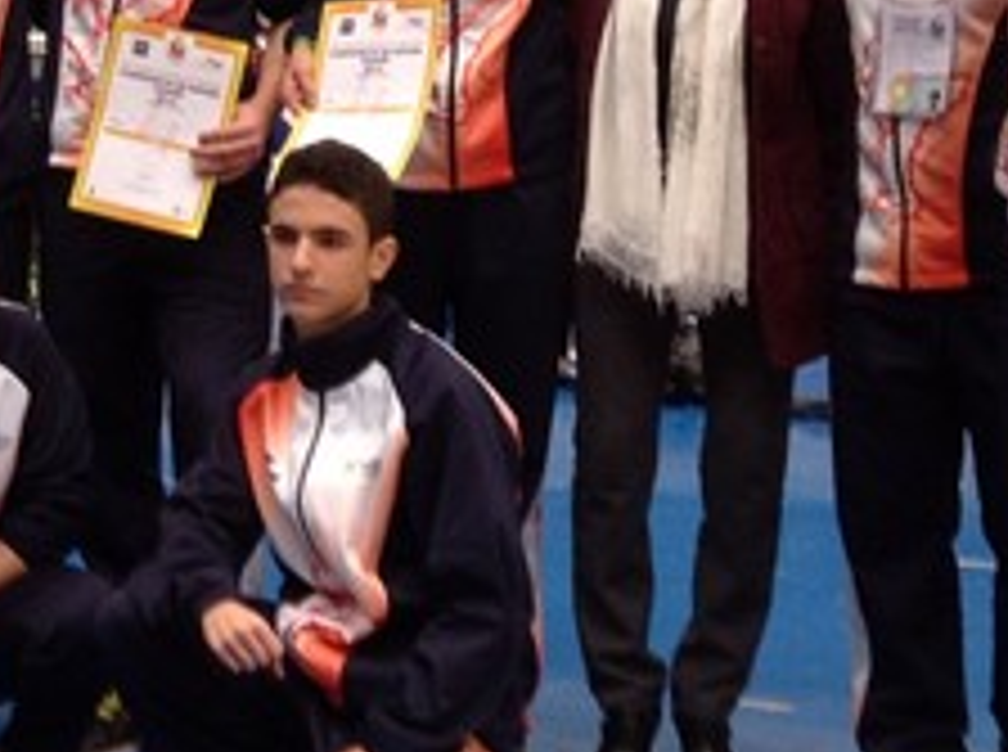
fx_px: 3429
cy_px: 189
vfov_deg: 12.5
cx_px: -50
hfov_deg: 16.3
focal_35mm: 118
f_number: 2.4
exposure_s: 1/24
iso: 50
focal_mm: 3.3
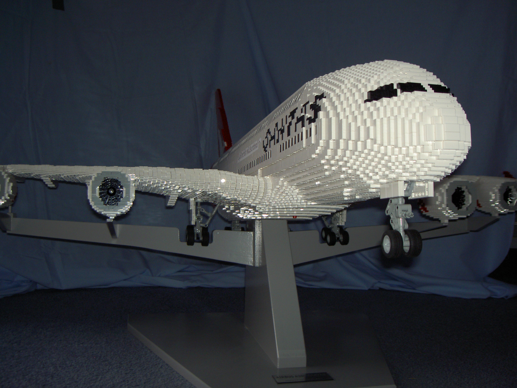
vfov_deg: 36.8
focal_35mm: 39
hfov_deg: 47.9
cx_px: 258
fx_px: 582
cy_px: 194
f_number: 2.8
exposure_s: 1/60
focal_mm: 8
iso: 100
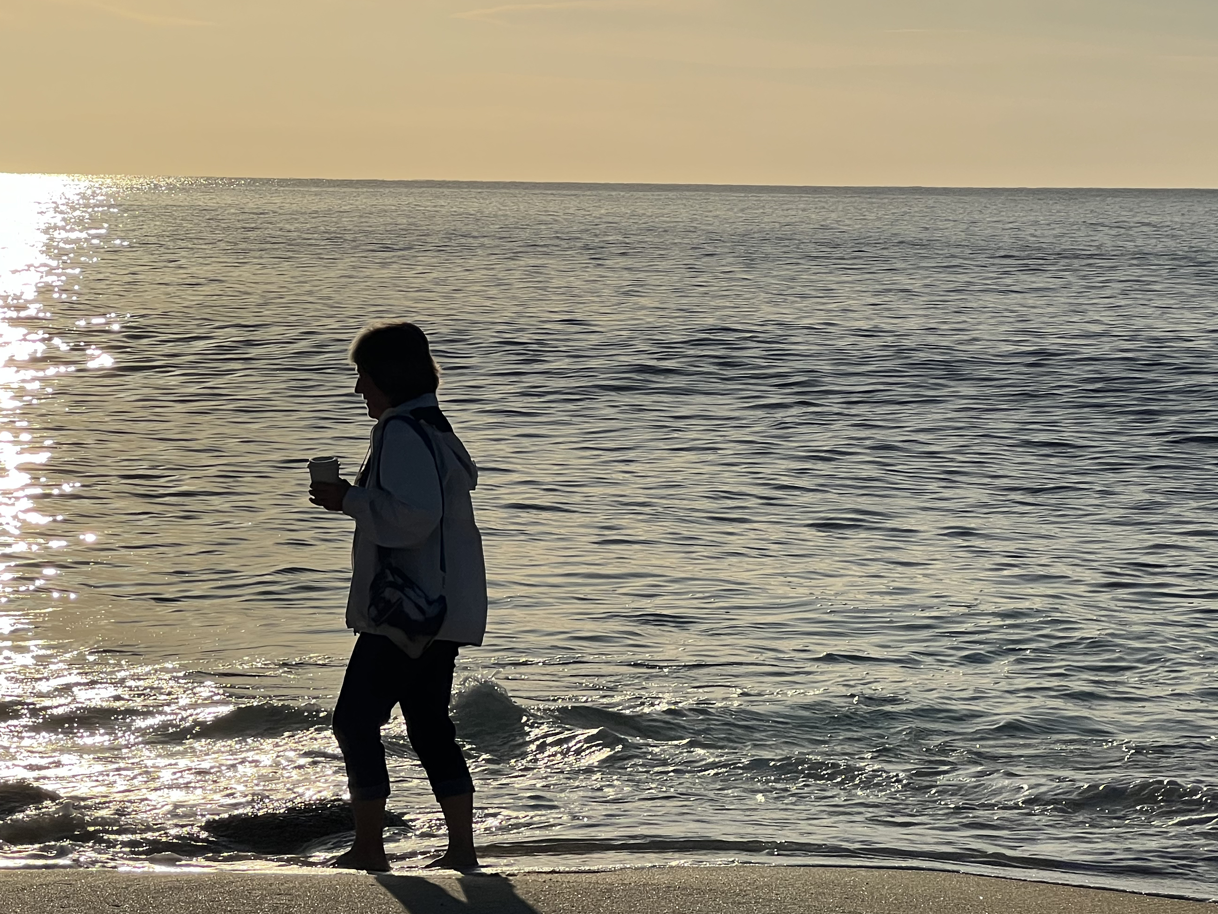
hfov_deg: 16.5
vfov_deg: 12.4
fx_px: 4187
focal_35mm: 119
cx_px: 420
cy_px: 618
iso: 20
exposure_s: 1/4065
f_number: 2.8
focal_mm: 9
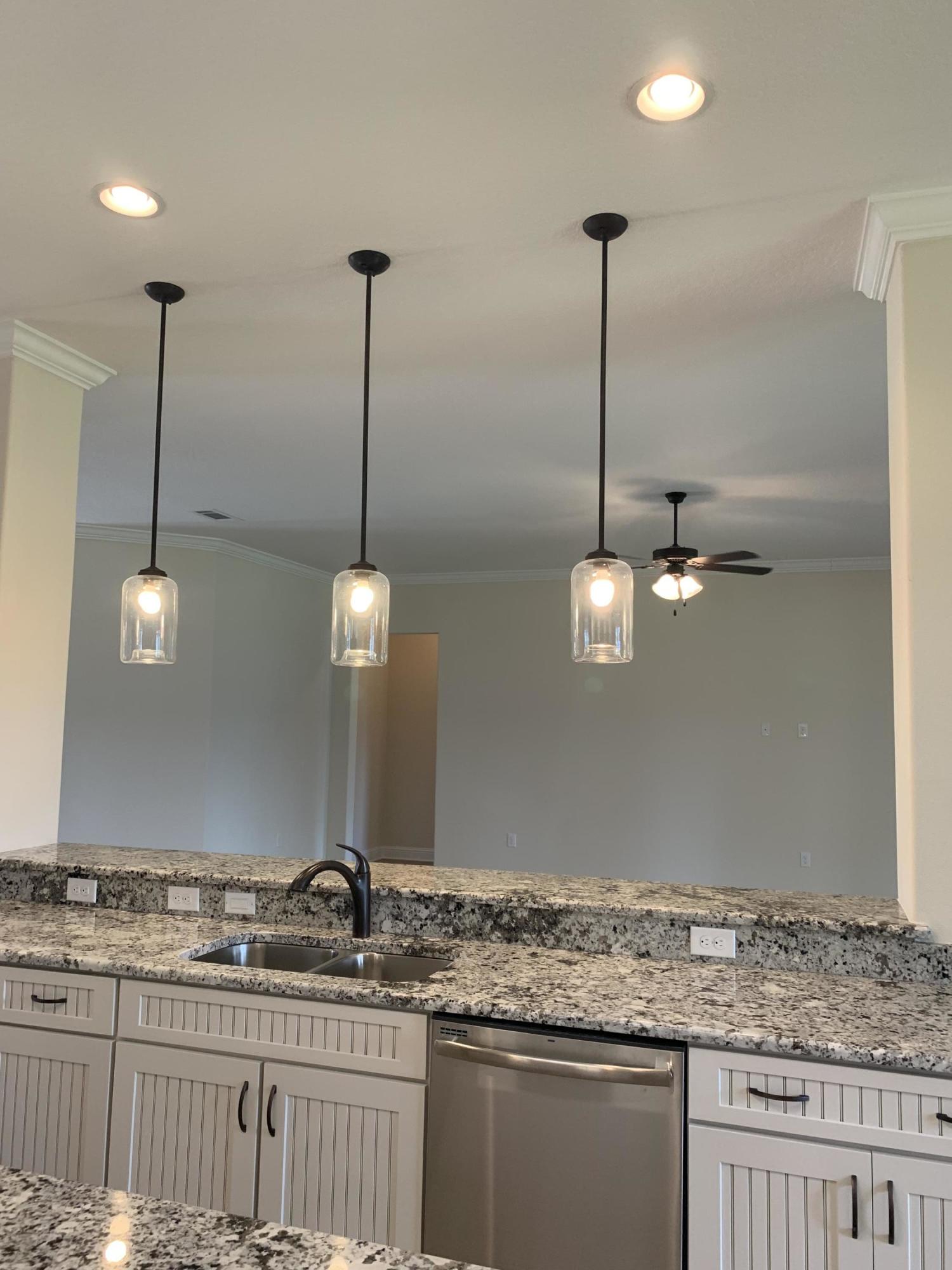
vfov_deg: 67.3
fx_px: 953
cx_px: 476
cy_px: 635
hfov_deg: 53.1
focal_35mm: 26
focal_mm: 4.25
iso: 80
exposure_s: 1/60
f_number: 1.8
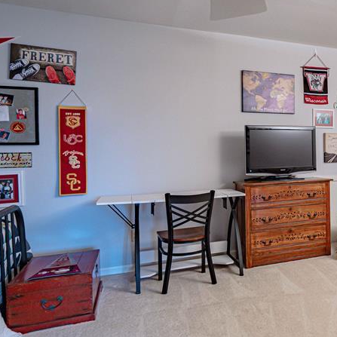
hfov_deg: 42.6
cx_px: 340
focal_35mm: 33
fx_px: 363
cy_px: 146
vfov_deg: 49.6
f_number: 4
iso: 800
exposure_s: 1/160
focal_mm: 16
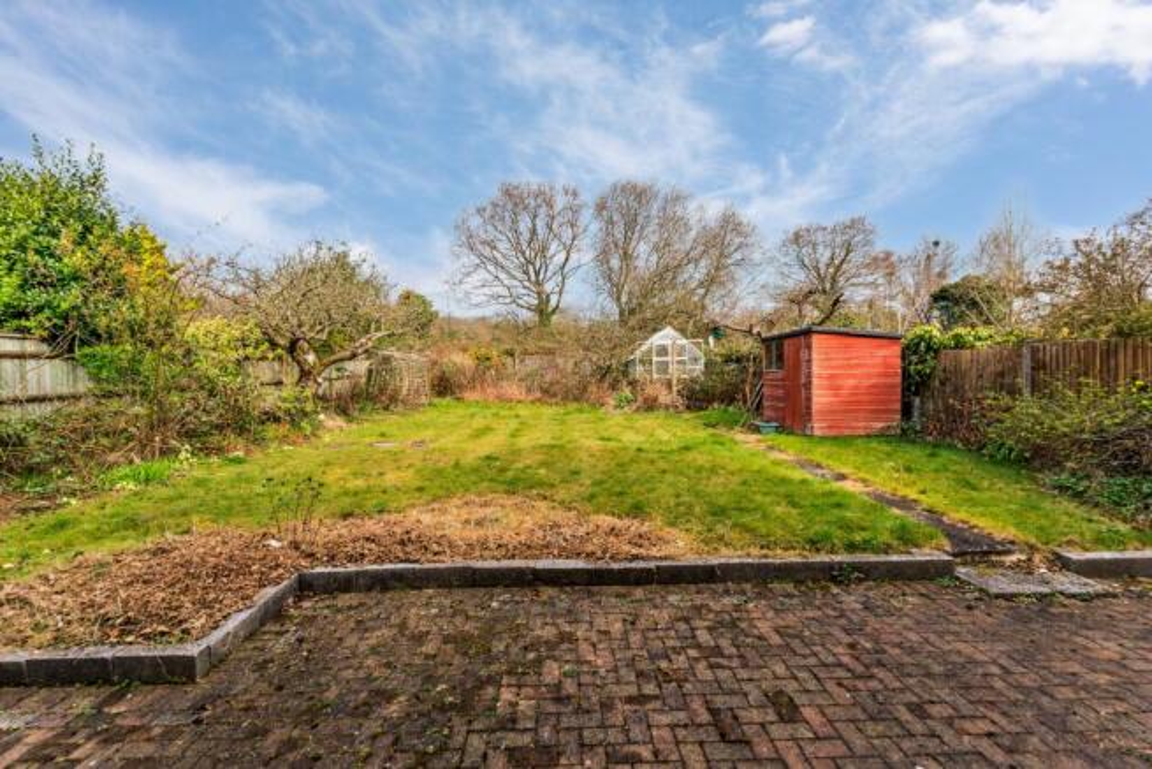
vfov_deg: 81.2
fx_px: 448
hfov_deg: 104.2
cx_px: 576
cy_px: 384
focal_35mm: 14
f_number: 9
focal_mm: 14
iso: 200
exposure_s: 1/100
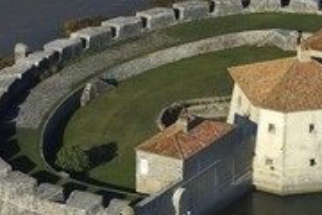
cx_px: 215
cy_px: 108
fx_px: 5484
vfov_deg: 2.2
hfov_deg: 3.4
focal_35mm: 613
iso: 100
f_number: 5
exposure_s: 1/1000
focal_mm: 175
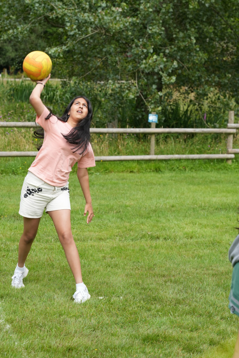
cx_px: 85
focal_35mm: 99
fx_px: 985
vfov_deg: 20.6
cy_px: 157
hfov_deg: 13.8
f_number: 4.5
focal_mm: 70
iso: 200
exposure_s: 1/800
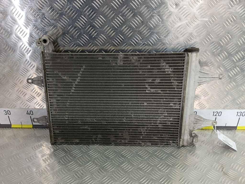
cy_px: 92
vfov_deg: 51.4
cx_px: 122
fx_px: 191
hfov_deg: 65.3
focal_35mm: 27
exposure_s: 1/50
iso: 116
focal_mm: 4.11
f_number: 1.6
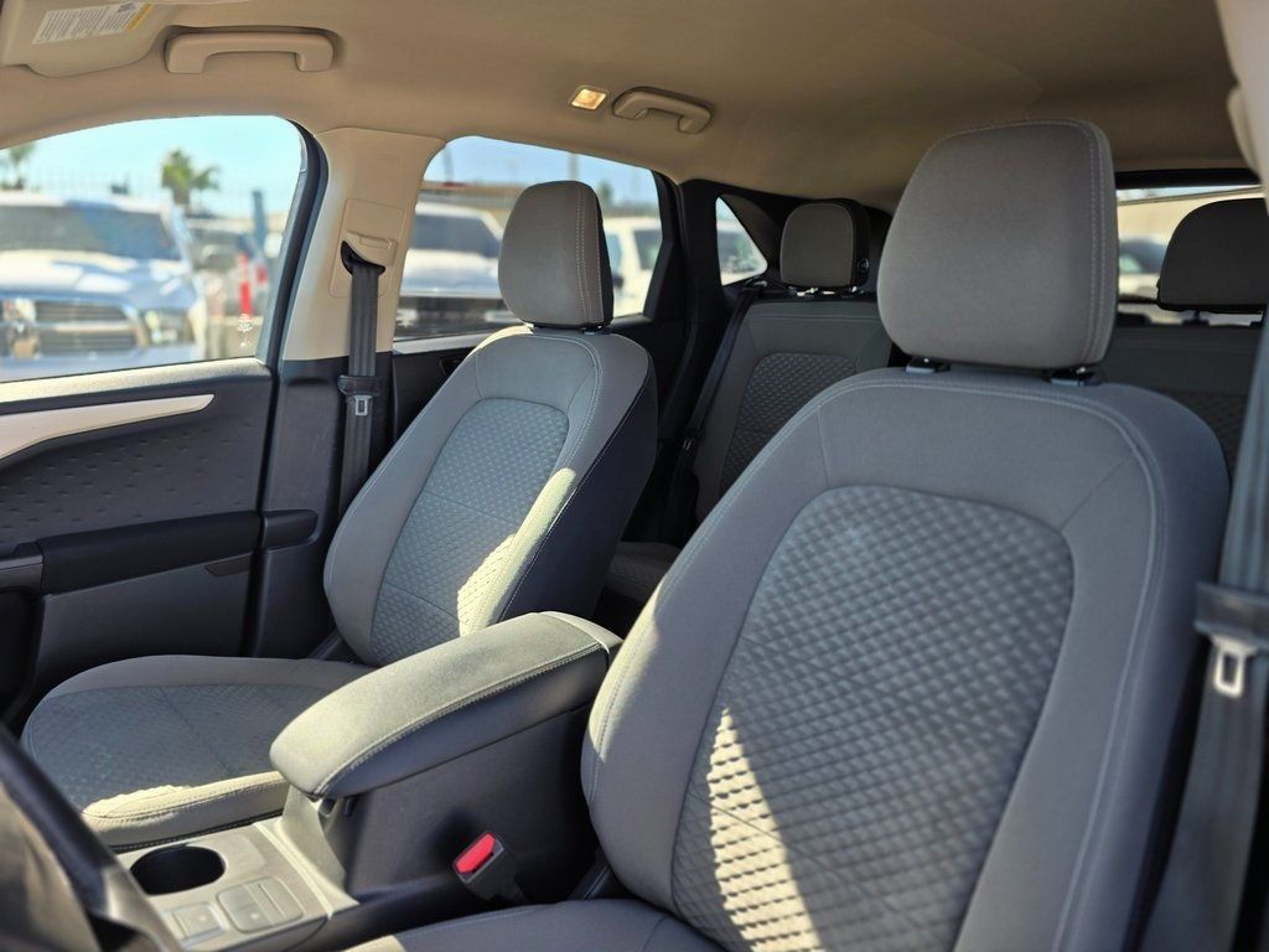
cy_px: 476
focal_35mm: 23
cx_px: 634
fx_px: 843
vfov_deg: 58.9
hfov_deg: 73.9
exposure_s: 1/180
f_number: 1.7
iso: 32
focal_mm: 6.3
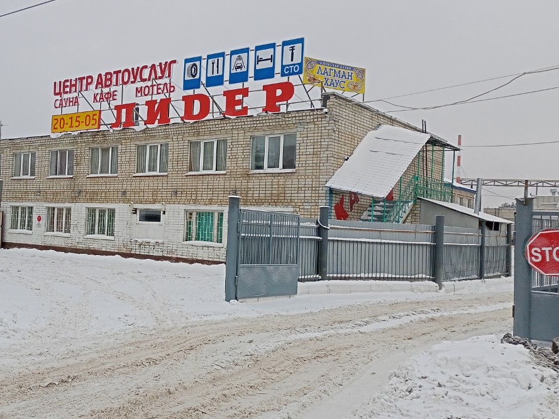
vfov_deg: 34.4
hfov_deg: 43.6
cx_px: 152
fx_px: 678
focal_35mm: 42
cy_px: 215
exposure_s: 1/500
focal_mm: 4.69
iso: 116
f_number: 1.8
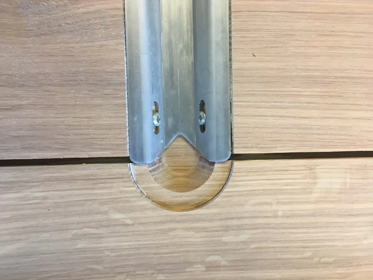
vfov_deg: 48.2
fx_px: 312
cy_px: 140
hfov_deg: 61.7
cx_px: 186
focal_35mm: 29
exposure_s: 1/33
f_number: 2.2
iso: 100
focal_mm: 4.15
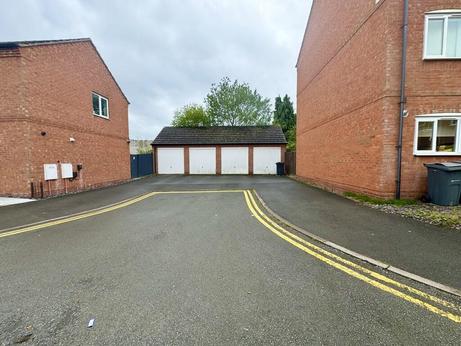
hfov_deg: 102.1
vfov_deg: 85.7
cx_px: 230
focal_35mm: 14
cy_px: 173
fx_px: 186
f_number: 2.2
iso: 40
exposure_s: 1/201
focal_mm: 2.22
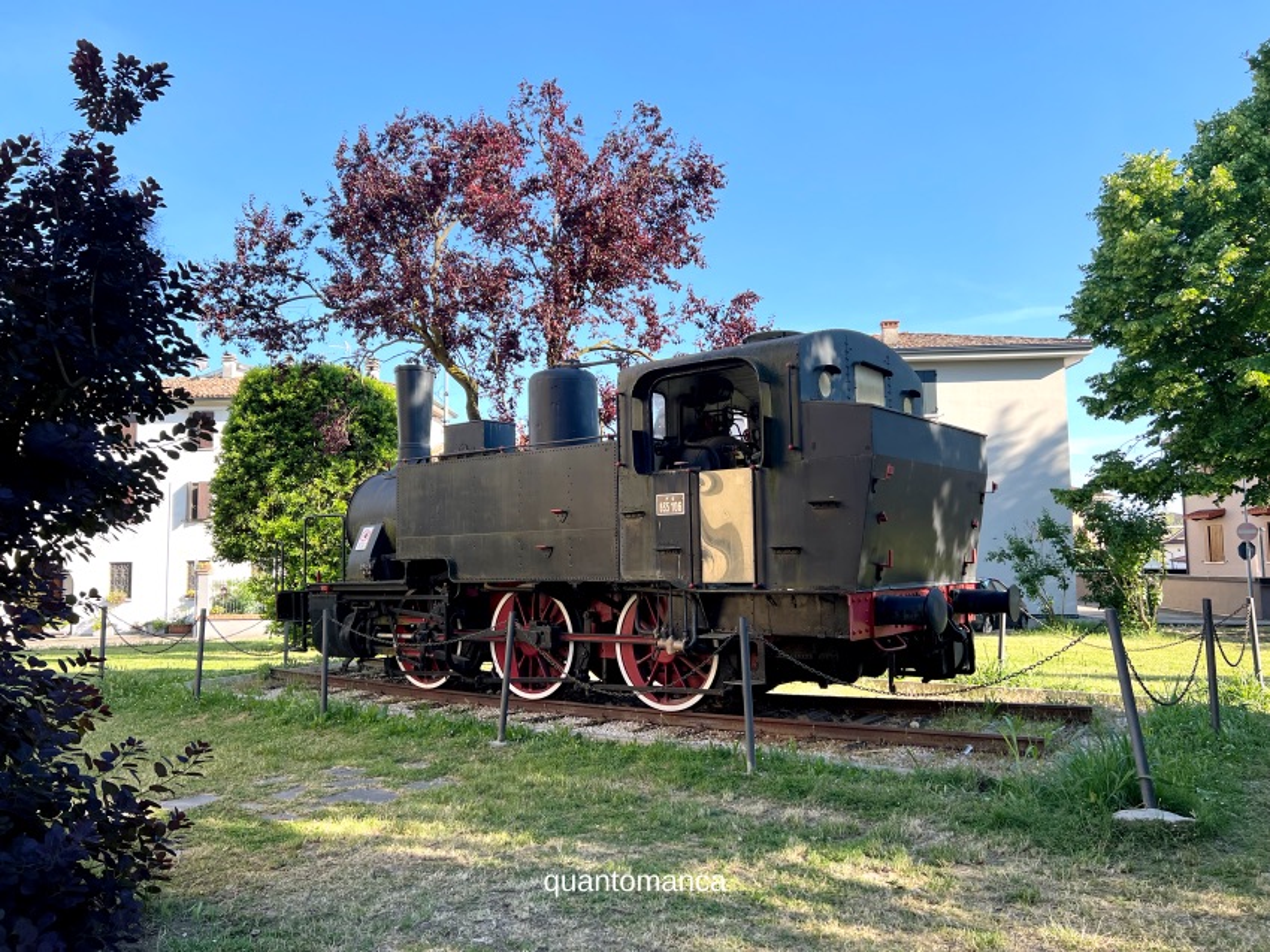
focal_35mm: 26
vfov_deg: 53.0
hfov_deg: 67.3
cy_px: 476
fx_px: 954
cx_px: 635
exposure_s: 1/1361
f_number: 1.5
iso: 50
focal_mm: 5.7
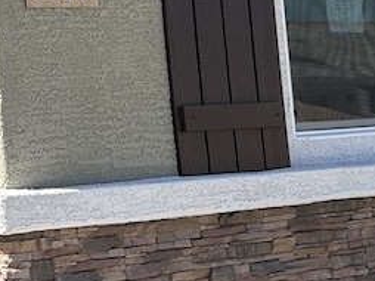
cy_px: 9
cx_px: -111
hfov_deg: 15.3
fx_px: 1331
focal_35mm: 123
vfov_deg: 11.9
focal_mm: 5.7
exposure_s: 1/1808
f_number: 1.5
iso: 50
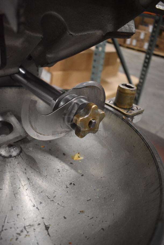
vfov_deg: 67.3
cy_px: 122
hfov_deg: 48.0
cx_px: 82
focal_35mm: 27
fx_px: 184
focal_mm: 18
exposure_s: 1/125
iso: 3200
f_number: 3.5
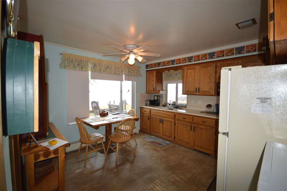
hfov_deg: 100.4
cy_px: 96
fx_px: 119
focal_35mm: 15
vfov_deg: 77.2
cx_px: 144
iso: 180
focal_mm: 10
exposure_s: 1/125
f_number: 4
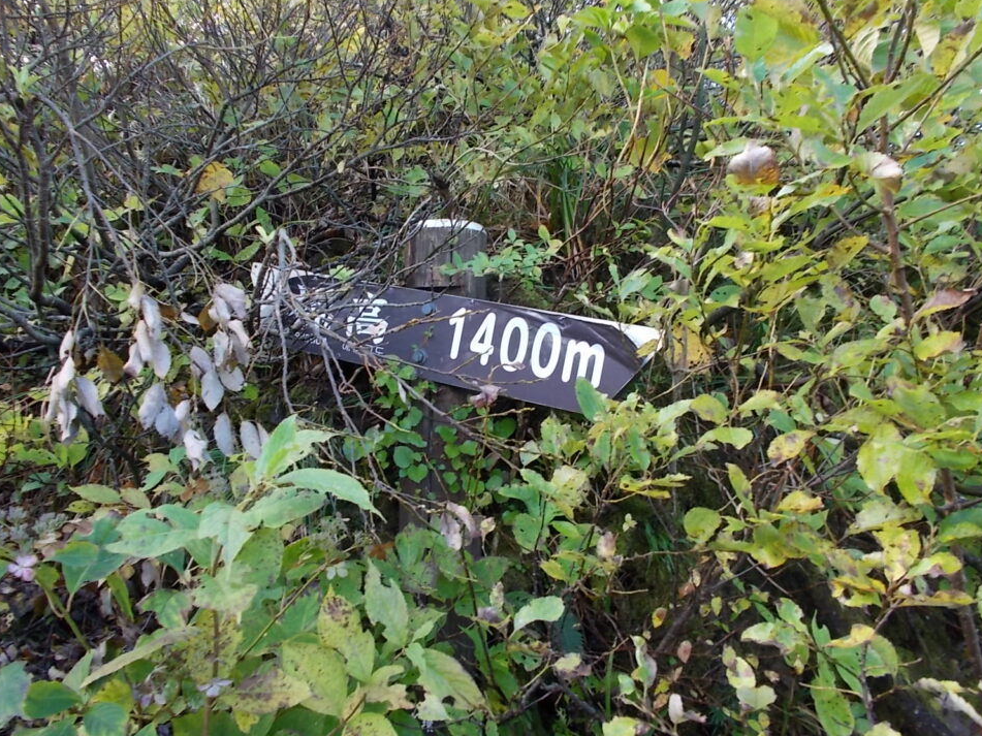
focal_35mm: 28
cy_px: 356
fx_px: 794
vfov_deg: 49.7
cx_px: 465
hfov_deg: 63.4
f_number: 3.2
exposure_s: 1/40
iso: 80
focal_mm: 4.6
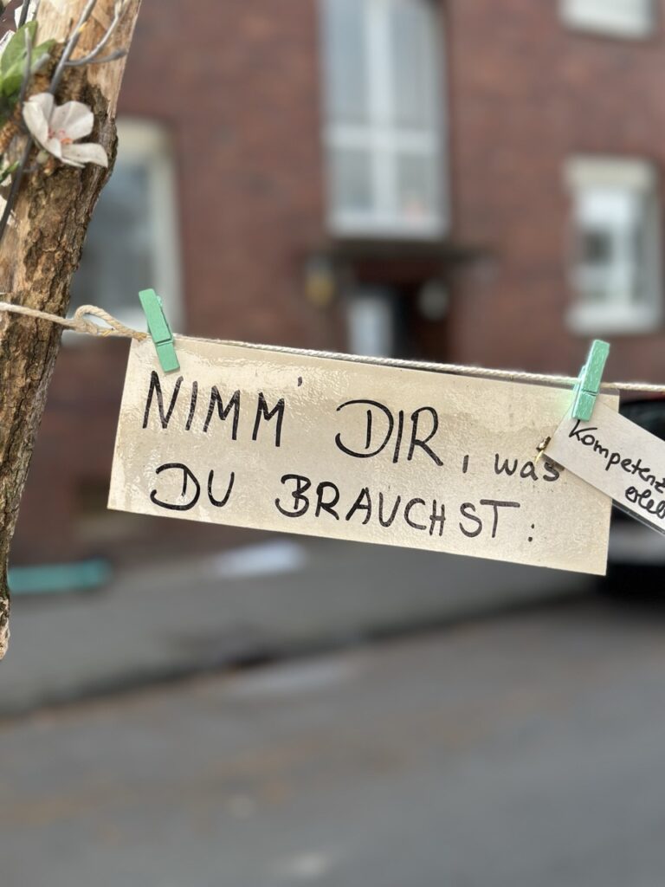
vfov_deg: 39.7
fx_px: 1229
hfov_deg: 30.3
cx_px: 332
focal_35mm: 48
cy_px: 444
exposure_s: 1/1227
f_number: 1.78
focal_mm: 6.86
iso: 80
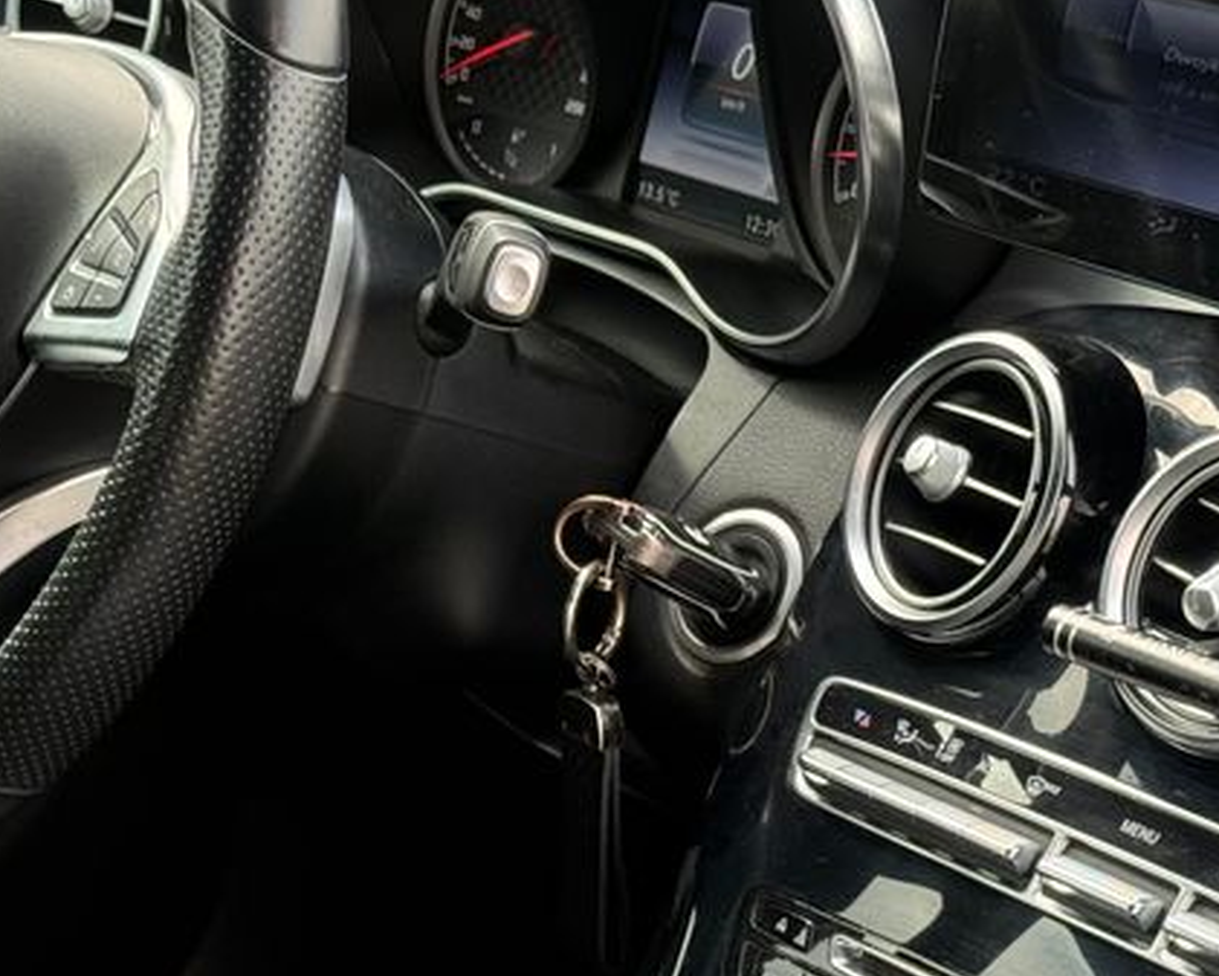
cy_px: 683
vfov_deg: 13.5
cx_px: 440
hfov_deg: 16.8
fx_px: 4114
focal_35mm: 114
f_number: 1.78
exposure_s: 1/243
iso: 160
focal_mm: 6.76
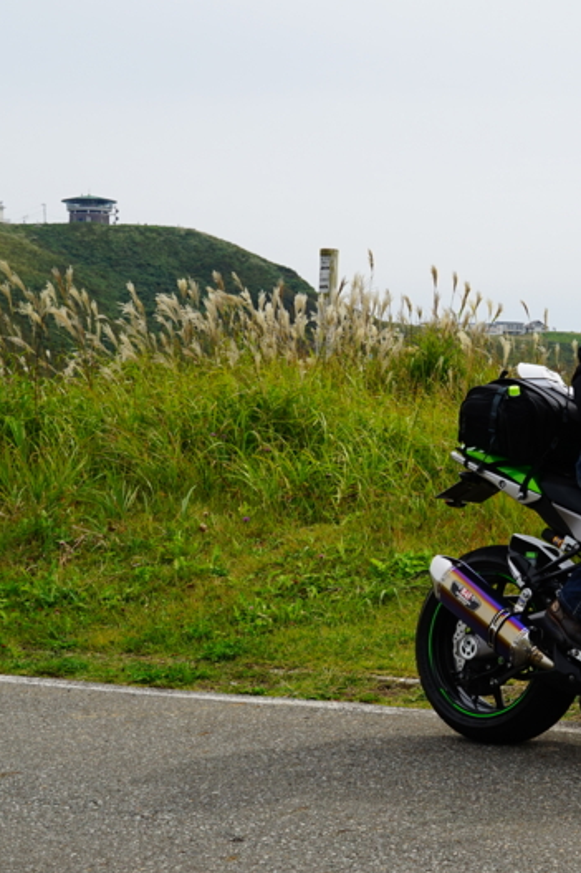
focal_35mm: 88
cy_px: 433
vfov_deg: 23.1
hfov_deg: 15.2
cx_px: 601
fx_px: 2132
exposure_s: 1/125
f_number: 11
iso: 100
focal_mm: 39
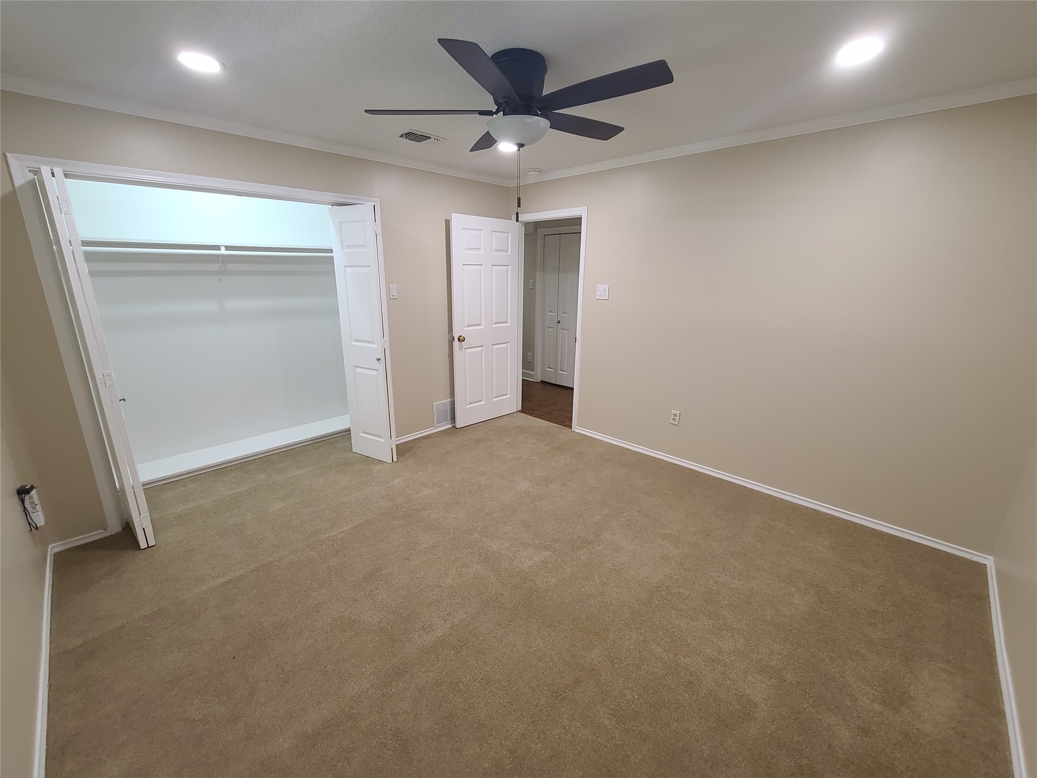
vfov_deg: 89.9
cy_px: 389
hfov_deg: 106.2
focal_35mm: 13
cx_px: 518
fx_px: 389
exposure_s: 1/59
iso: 200
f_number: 2.2
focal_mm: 2.2
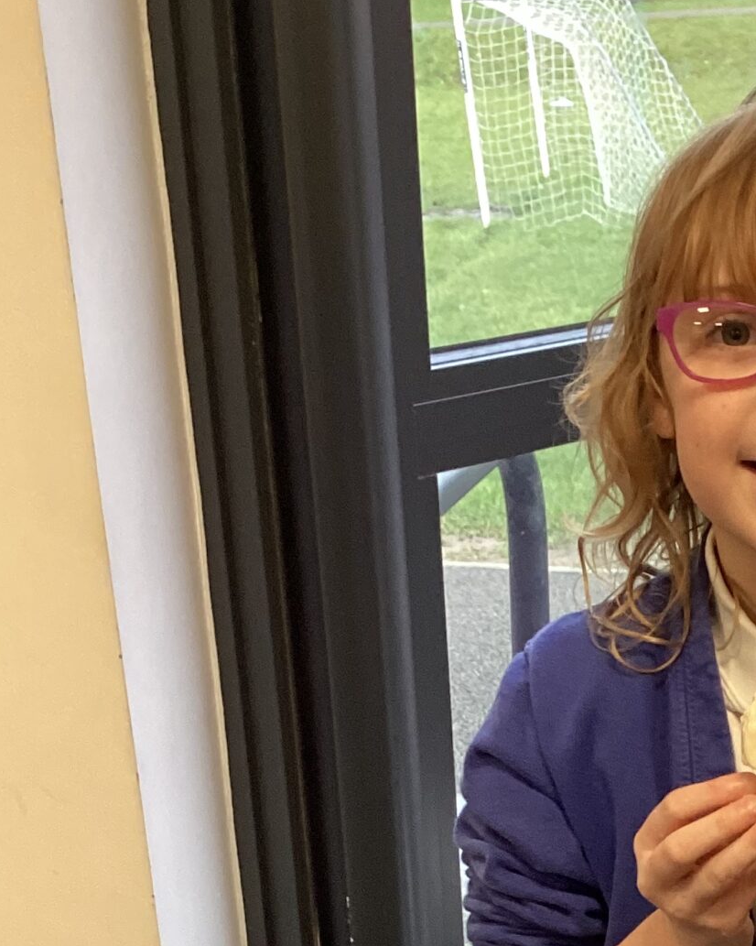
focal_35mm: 75
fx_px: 2098
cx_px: 815
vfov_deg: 24.0
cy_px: 1006
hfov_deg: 19.6
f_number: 2.4
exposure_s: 1/50
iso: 125
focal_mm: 3.3
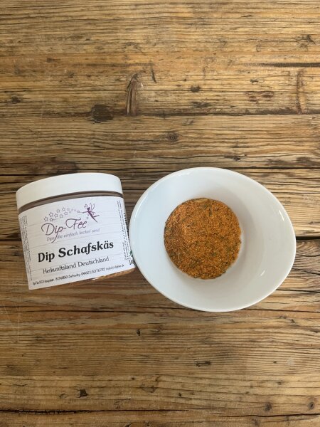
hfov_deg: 53.1
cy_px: 214
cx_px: 160
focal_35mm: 26
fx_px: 320
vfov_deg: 67.3
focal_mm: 5.1
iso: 200
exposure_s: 1/50
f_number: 1.6
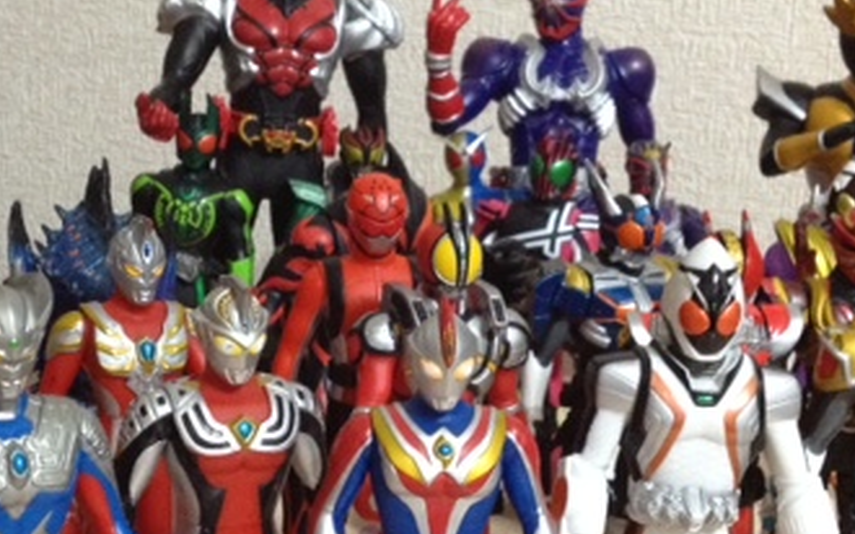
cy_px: 366
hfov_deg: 28.6
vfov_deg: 18.0
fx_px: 1677
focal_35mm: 72
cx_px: 370
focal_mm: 4.28
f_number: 2.4
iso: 400
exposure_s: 1/15
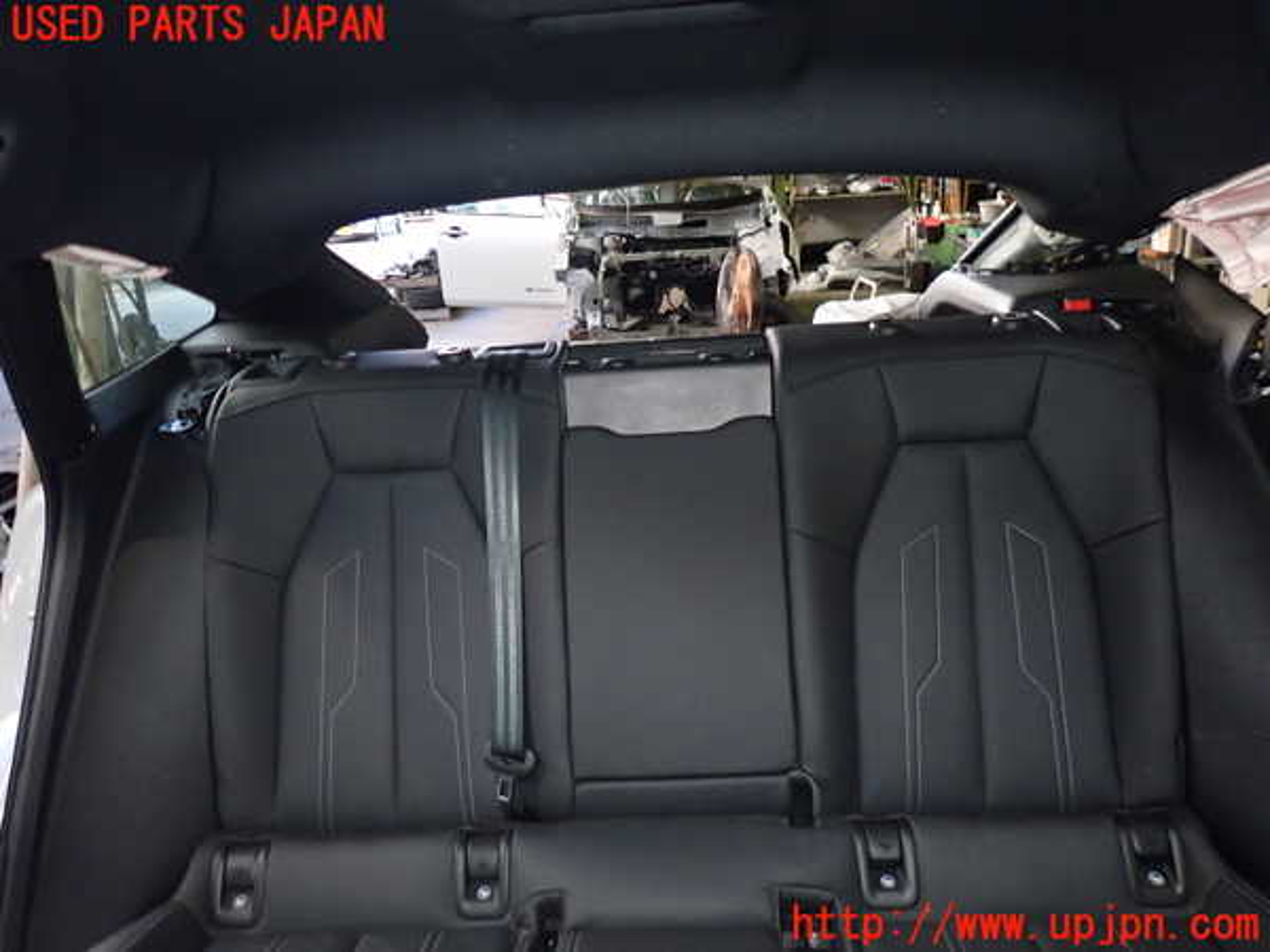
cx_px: 635
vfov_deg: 54.9
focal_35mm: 25
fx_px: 917
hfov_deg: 69.4
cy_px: 476
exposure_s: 1/30
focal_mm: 4.5
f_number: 5.6
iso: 640
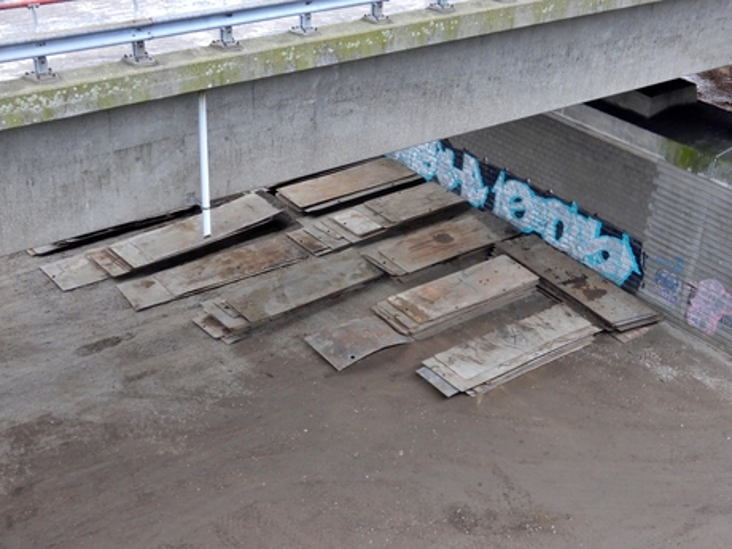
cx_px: 366
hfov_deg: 38.2
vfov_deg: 29.1
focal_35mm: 50
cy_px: 274
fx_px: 1057
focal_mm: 8.9
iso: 400
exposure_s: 1/100
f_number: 4
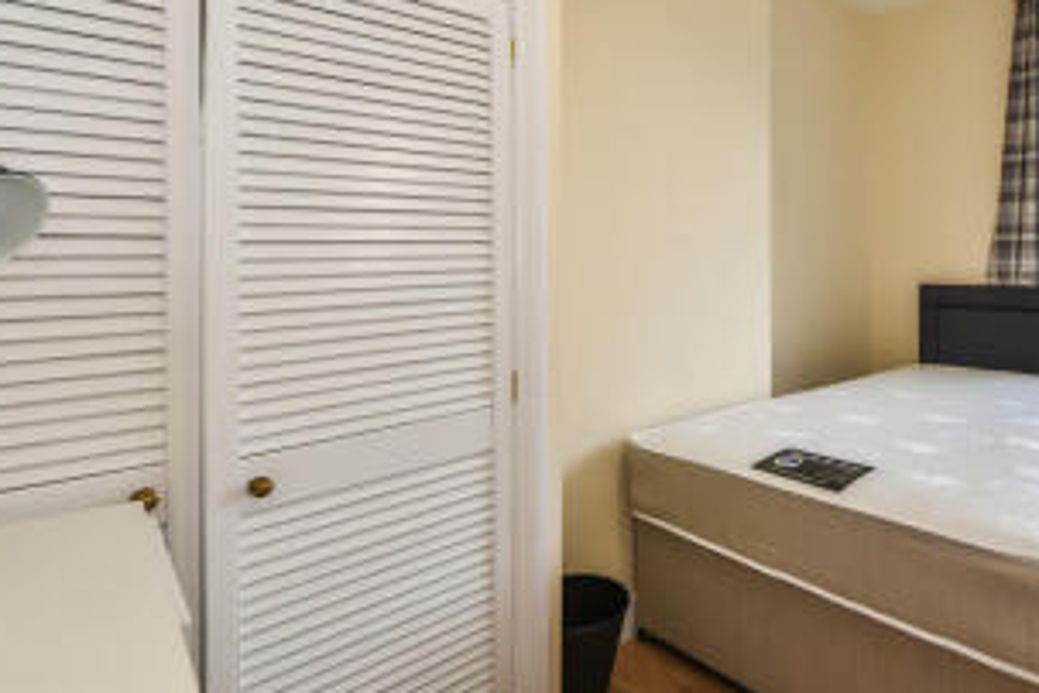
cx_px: 686
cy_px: 256
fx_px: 635
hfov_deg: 76.3
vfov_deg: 56.5
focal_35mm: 22
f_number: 8
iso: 400
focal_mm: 14
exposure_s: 1/50
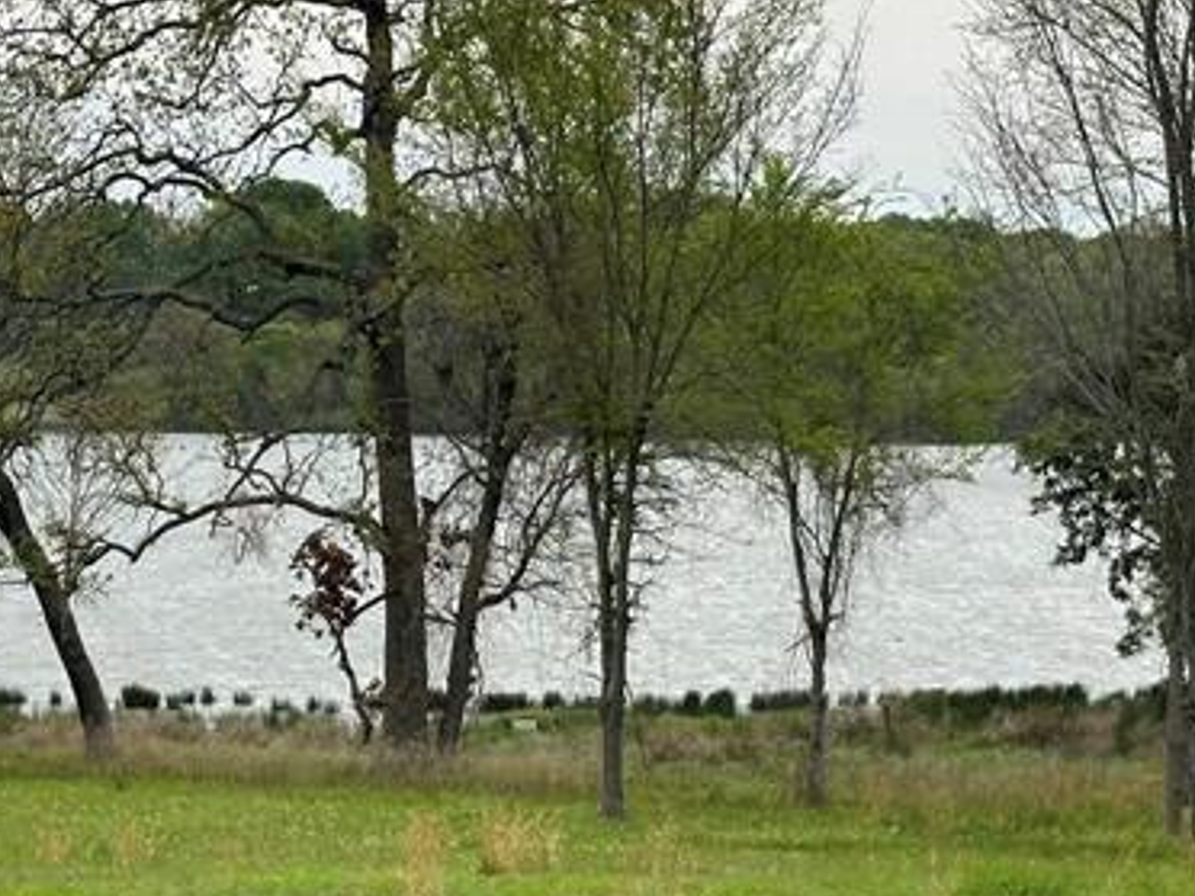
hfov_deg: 14.9
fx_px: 4557
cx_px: 546
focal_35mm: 132
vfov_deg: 11.2
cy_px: 604
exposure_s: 1/3876
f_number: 1.78
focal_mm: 6.86
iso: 64
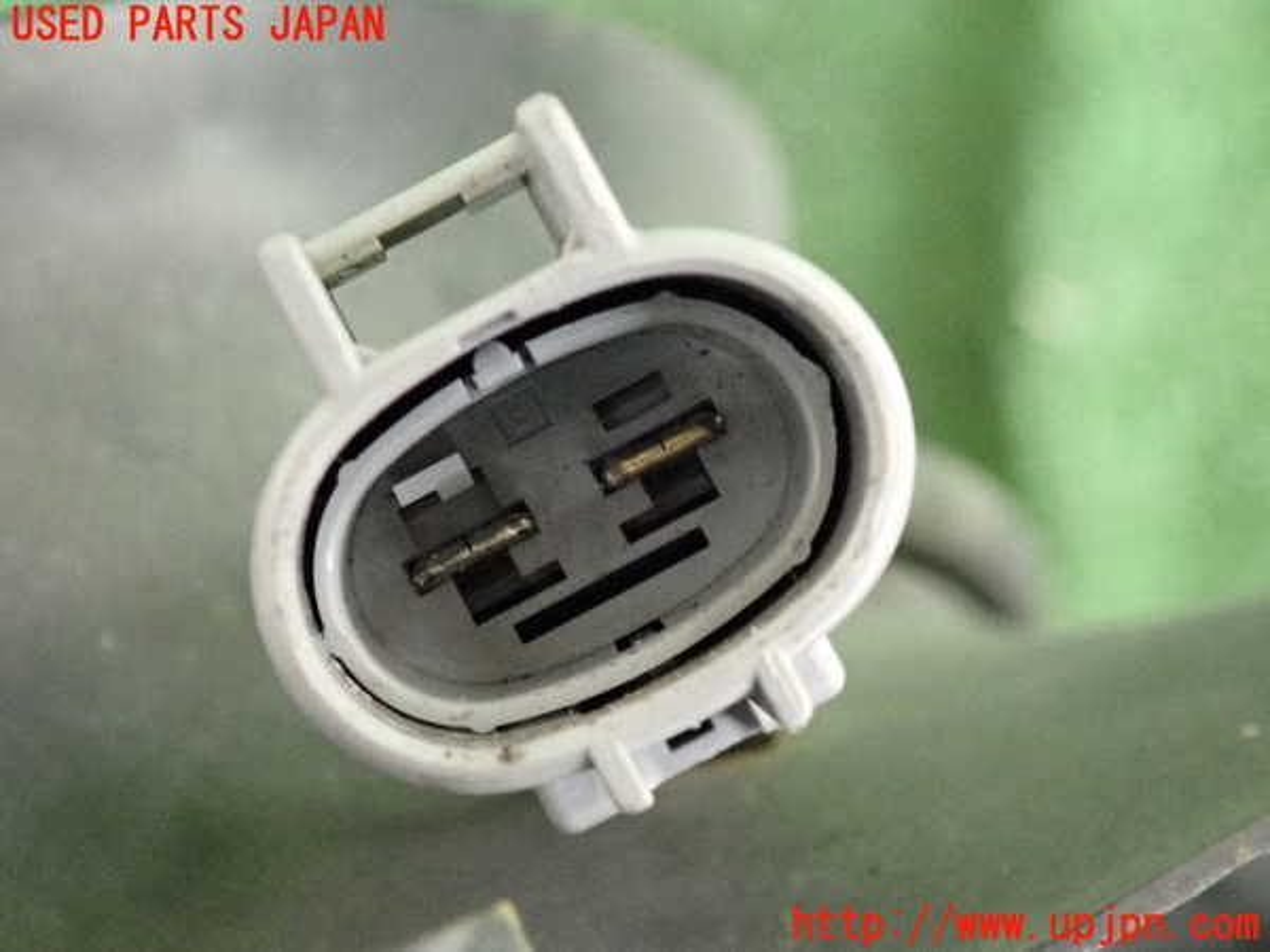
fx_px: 3669
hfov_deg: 19.6
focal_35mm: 100
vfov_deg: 14.8
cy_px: 476
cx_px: 635
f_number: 4.9
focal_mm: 18
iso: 4000
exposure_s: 1/125
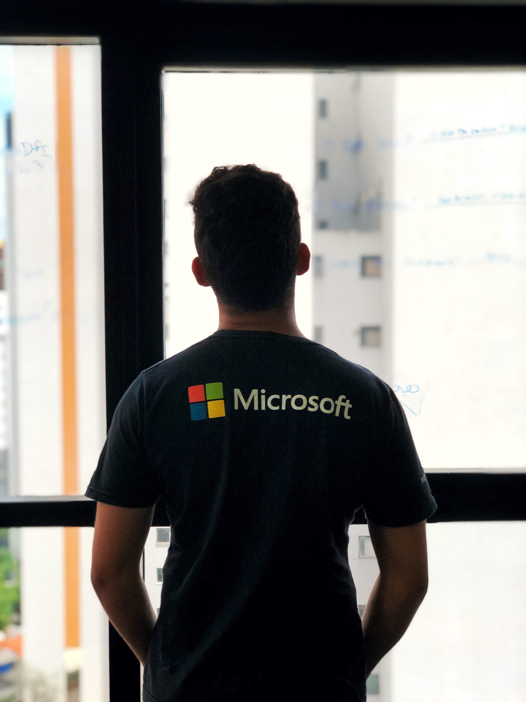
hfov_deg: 25.7
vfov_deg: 33.8
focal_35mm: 57
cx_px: 263
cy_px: 351
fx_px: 1155
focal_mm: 6.6
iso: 40
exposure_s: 1/60
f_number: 2.8
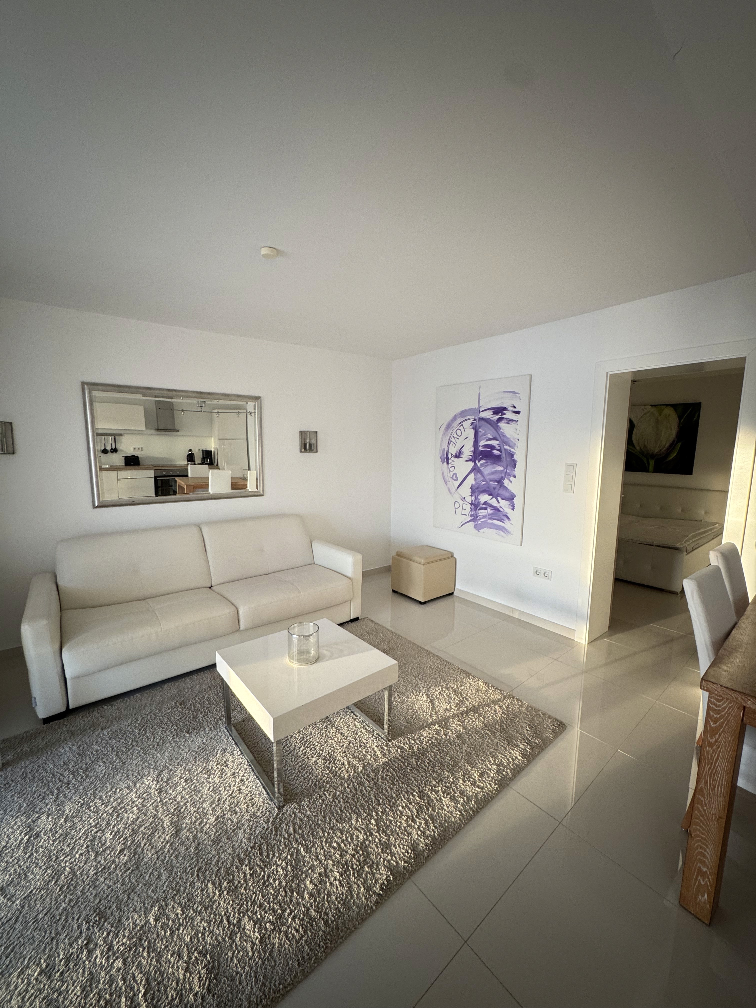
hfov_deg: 85.7
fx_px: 408
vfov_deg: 102.1
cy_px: 504
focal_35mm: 14
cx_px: 378
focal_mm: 2.22
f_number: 2.2
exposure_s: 1/99
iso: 125
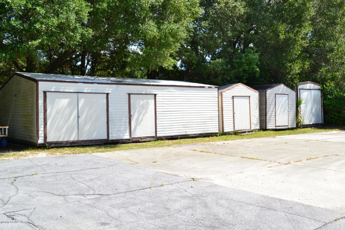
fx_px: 374
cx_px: 172
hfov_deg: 49.6
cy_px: 115
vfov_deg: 34.2
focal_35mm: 39
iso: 400
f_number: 10
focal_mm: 26
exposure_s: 1/250
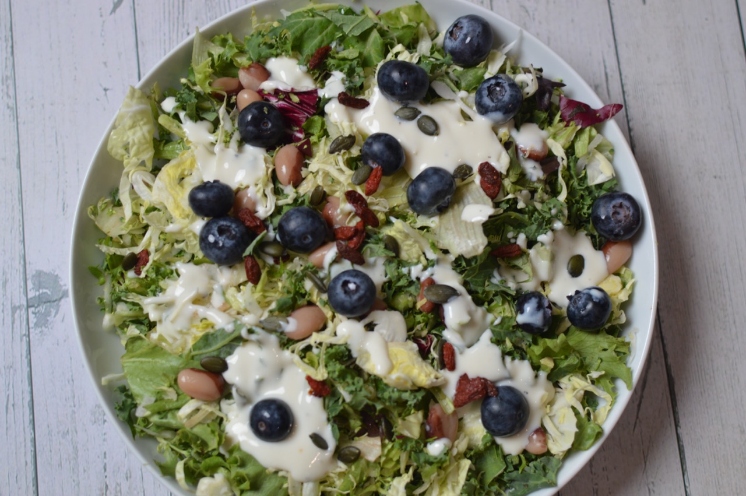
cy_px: 248
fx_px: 1087
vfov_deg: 25.7
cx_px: 373
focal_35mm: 52
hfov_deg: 37.9
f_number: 3.2
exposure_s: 1/100
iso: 200
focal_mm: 35
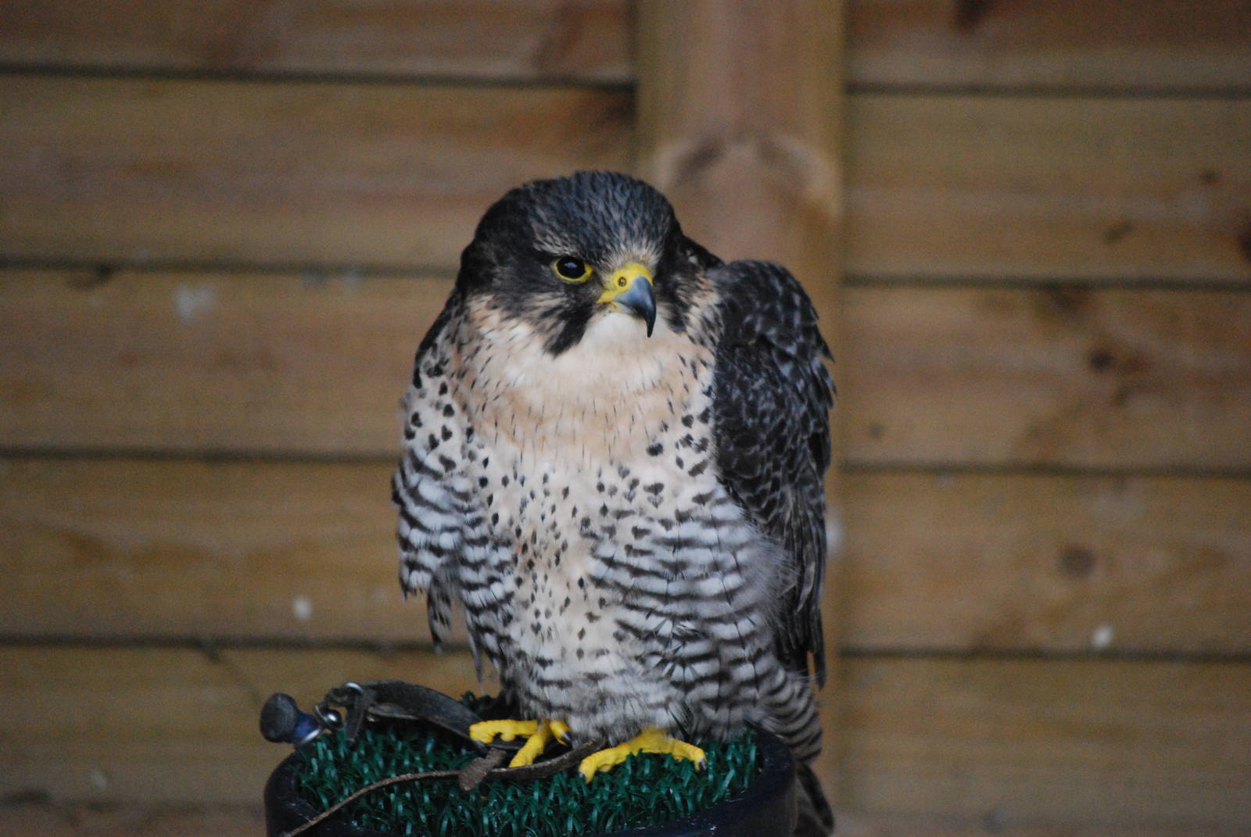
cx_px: 626
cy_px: 418
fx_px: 10437
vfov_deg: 4.6
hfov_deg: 6.9
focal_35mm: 300
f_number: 5.6
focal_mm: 200
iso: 1600
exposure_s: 1/125
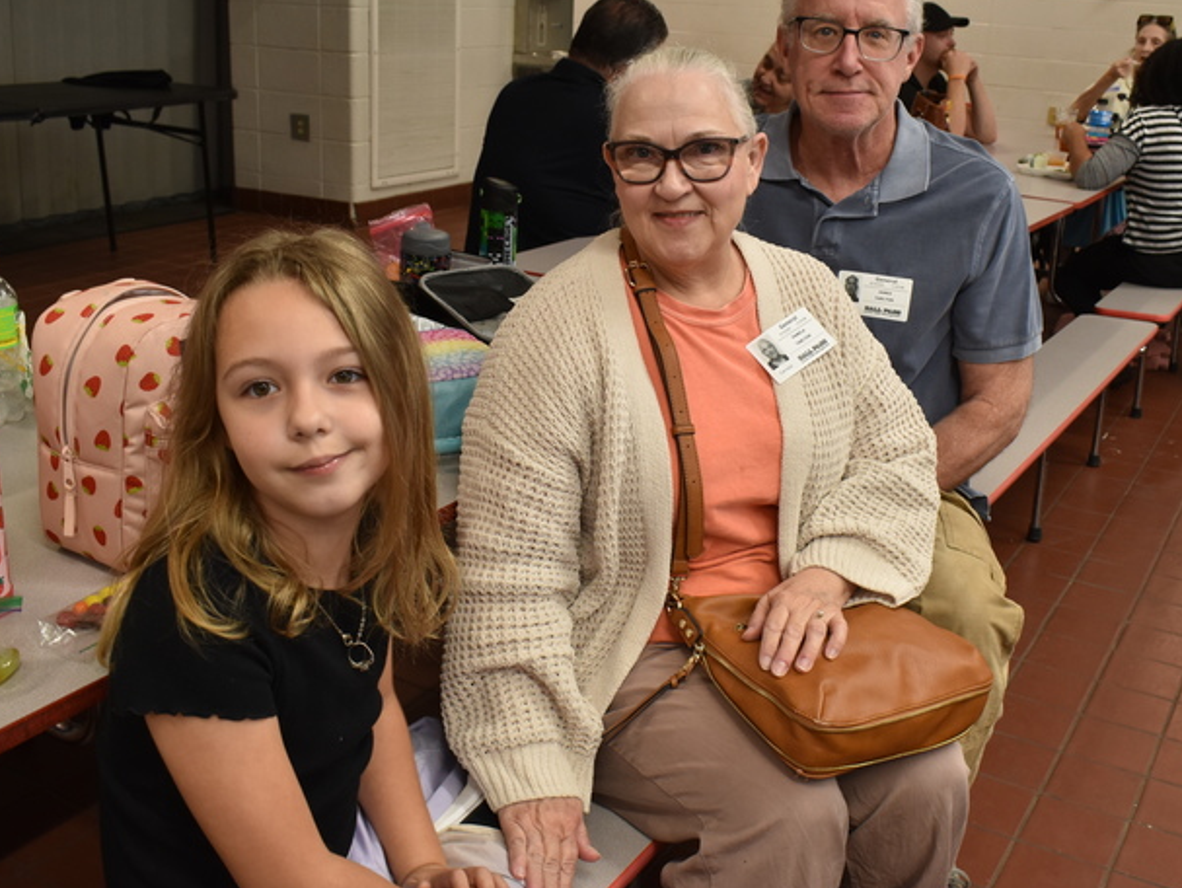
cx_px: 656
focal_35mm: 38
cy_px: 386
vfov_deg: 37.7
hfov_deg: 48.9
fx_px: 1298
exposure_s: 1/30
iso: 500
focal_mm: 20
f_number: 7.1
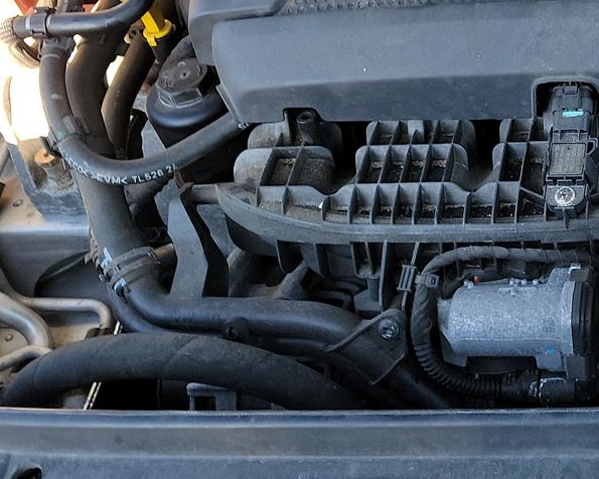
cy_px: 35
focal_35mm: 63
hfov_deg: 27.5
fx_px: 1117
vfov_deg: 23.5
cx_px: 653
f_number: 1.8
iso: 79
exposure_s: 1/59
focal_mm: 6.7
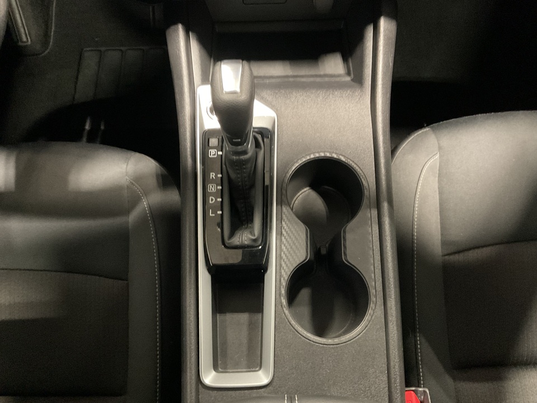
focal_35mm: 29
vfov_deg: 48.2
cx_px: 268
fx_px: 450
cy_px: 202
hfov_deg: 61.7
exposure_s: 1/25
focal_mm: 3
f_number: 1.8
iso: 500
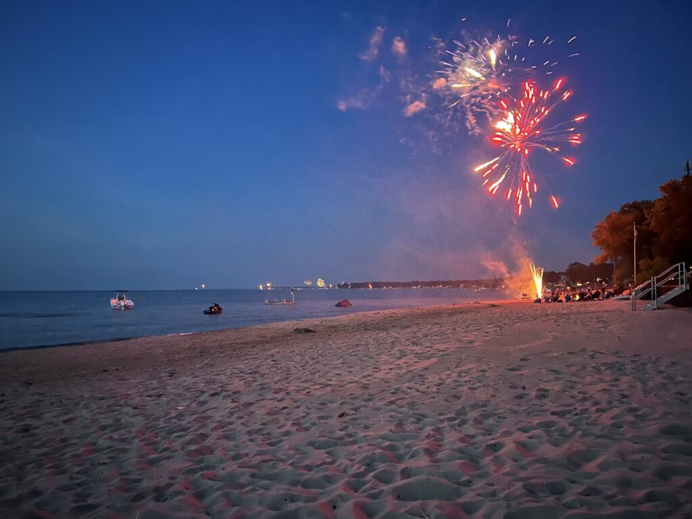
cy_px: 260
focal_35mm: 26
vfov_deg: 53.1
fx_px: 520
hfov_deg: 67.3
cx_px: 346
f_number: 1.5
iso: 1250
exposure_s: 1/9
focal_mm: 5.7
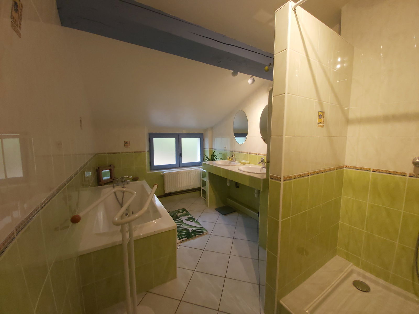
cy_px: 157
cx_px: 210
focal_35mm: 12
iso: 125
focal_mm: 1.42
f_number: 2.2
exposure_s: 1/60
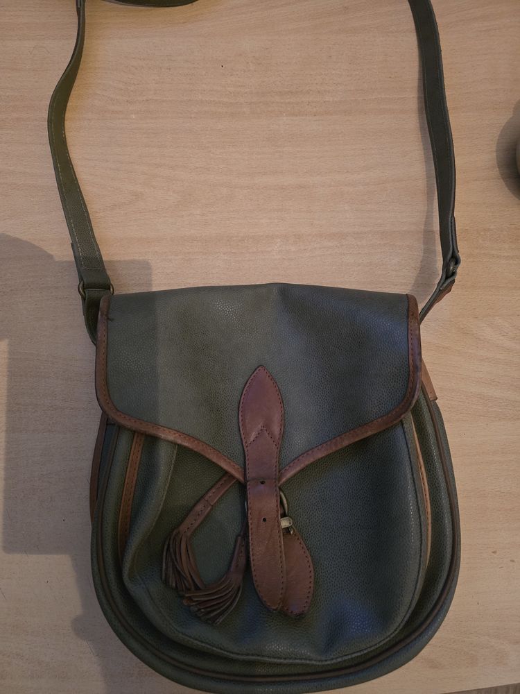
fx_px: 461
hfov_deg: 58.9
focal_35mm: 23
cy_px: 347
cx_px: 260
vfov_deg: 73.9
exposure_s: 1/50
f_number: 1.7
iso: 1250
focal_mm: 6.3
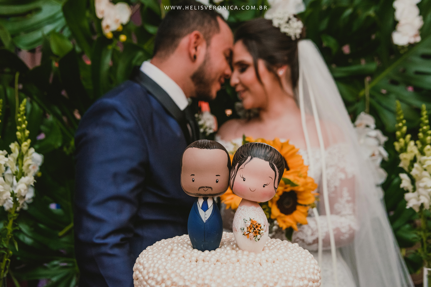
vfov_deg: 35.1
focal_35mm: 38
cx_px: 216
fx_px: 455
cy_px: 144
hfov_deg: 50.7
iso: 2500
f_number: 5.6
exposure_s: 1/200
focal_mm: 38
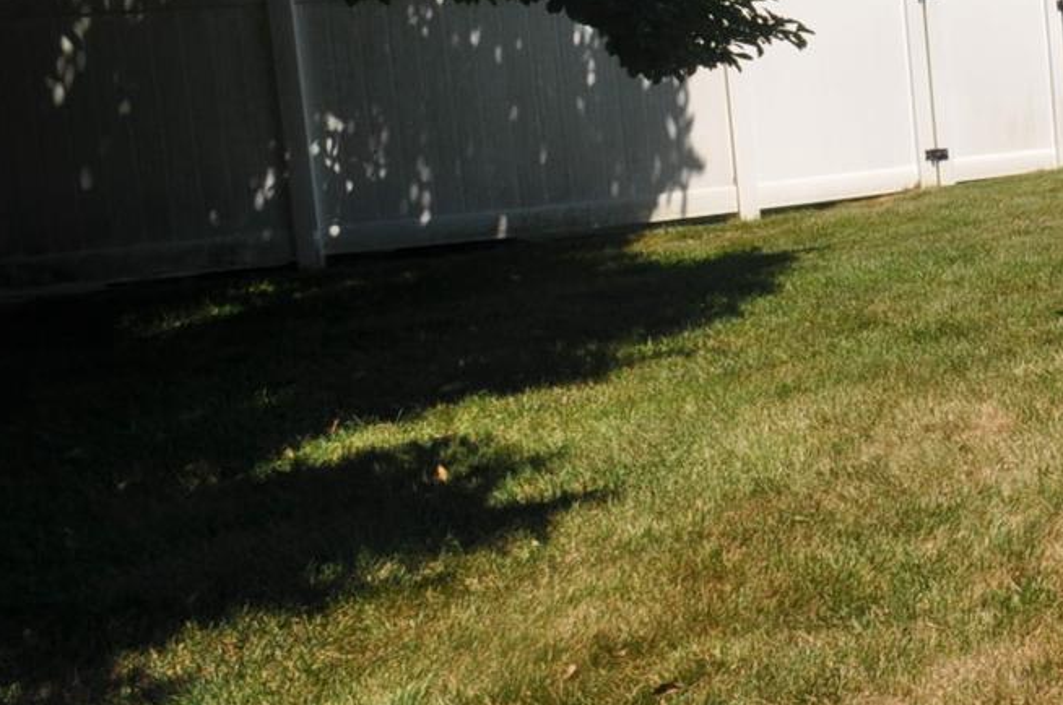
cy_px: 109
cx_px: 1648
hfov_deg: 27.1
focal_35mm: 47
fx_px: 1386
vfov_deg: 27.8
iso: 200
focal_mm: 10
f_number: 16
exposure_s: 1/200
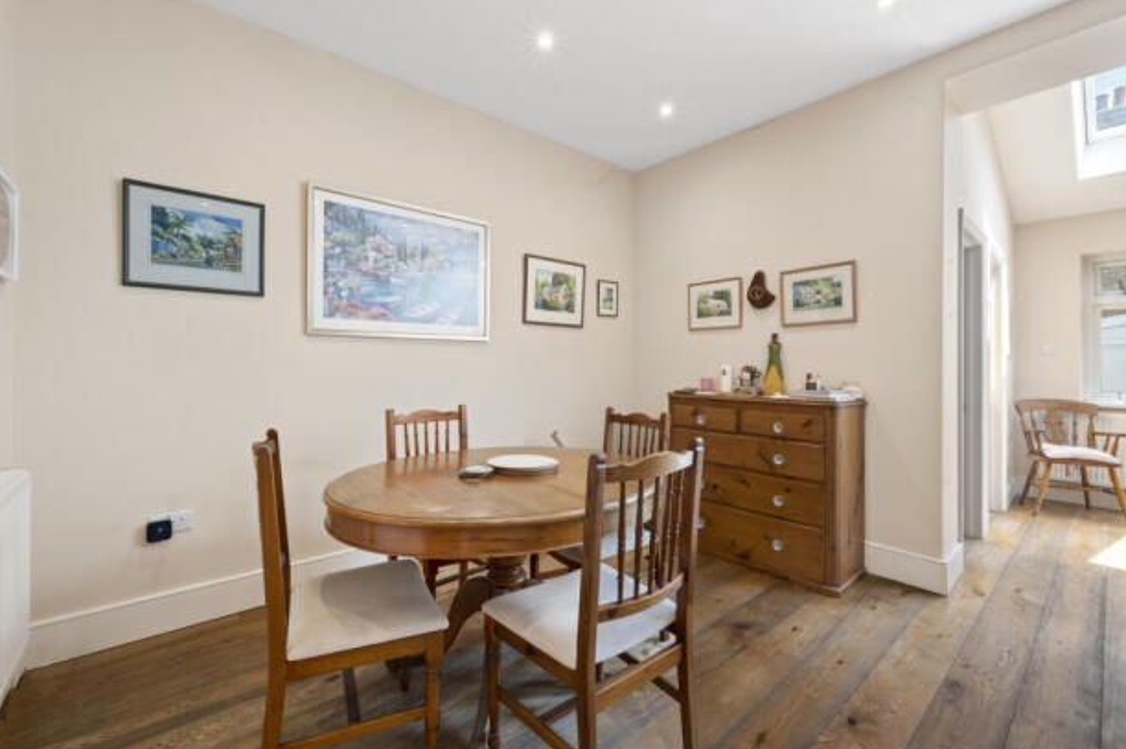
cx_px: 554
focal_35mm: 15
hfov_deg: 100.4
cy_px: 364
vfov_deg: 77.2
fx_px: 469
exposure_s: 1/2
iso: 200
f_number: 16
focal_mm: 14
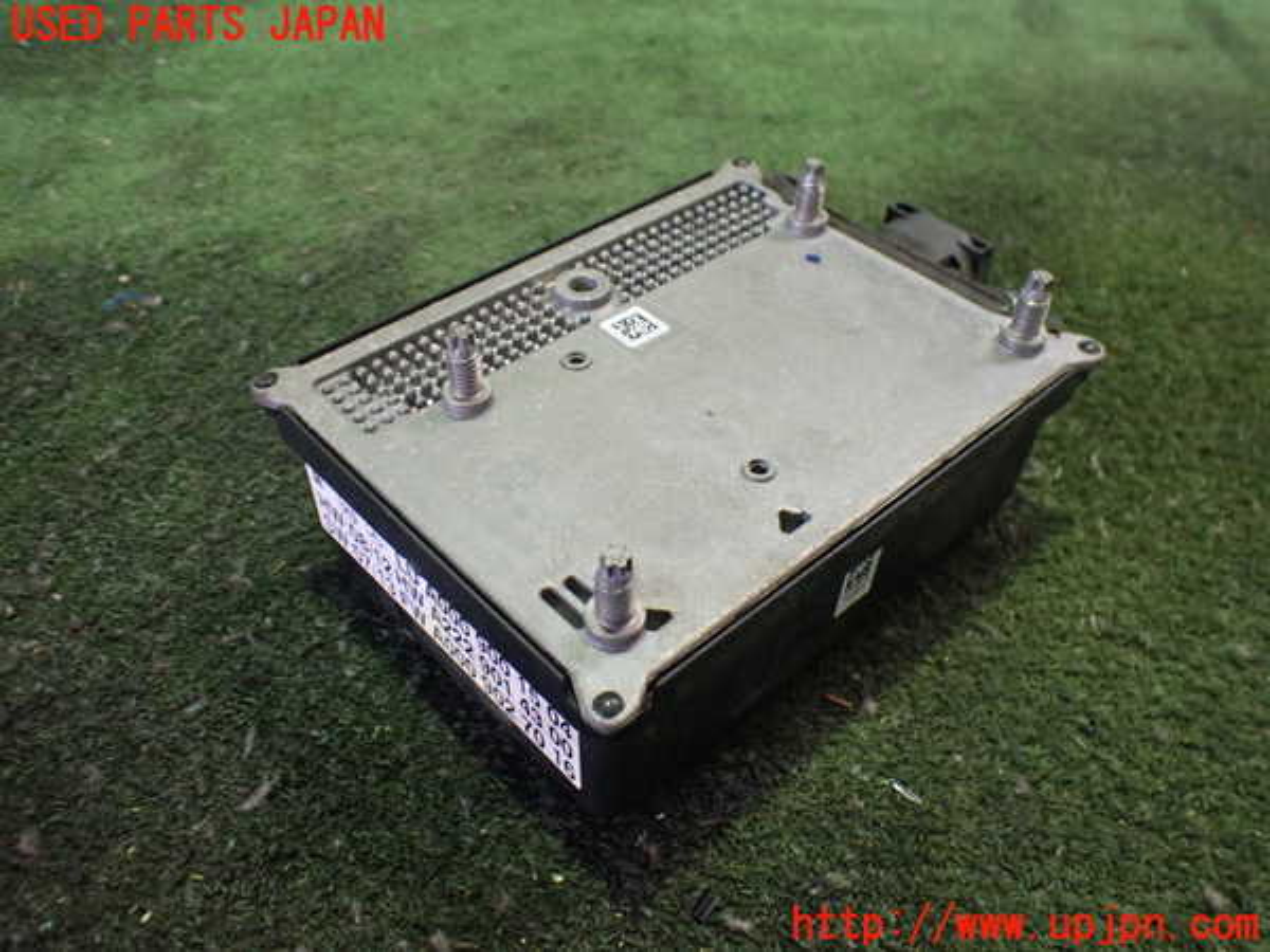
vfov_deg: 46.8
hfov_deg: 60.0
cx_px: 635
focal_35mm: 30
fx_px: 1101
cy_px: 476
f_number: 2.3
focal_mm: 5.4
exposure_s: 1/50
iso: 800
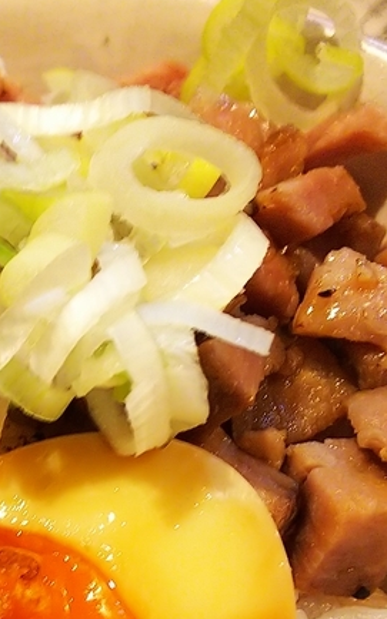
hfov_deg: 22.7
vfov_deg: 36.0
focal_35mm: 55
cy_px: 471
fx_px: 929
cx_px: 7
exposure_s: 1/30
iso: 200
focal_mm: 3.4
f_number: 1.94
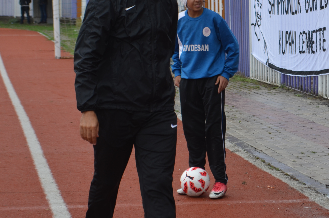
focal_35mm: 141
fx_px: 1285
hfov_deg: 14.5
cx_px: 249
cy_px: 66
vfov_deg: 9.7
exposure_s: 1/125
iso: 200
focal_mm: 55
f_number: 5.6
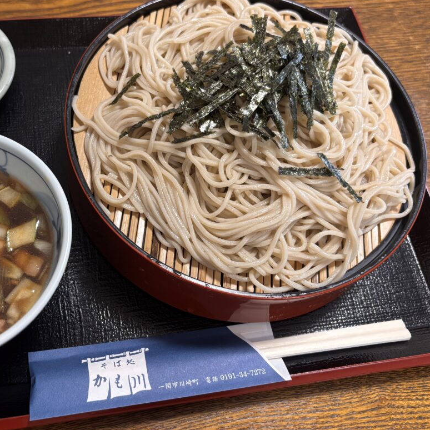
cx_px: 159
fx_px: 534
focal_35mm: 38
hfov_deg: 43.5
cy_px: 188
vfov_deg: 43.8
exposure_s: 1/50
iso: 250
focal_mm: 5.96
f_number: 1.6
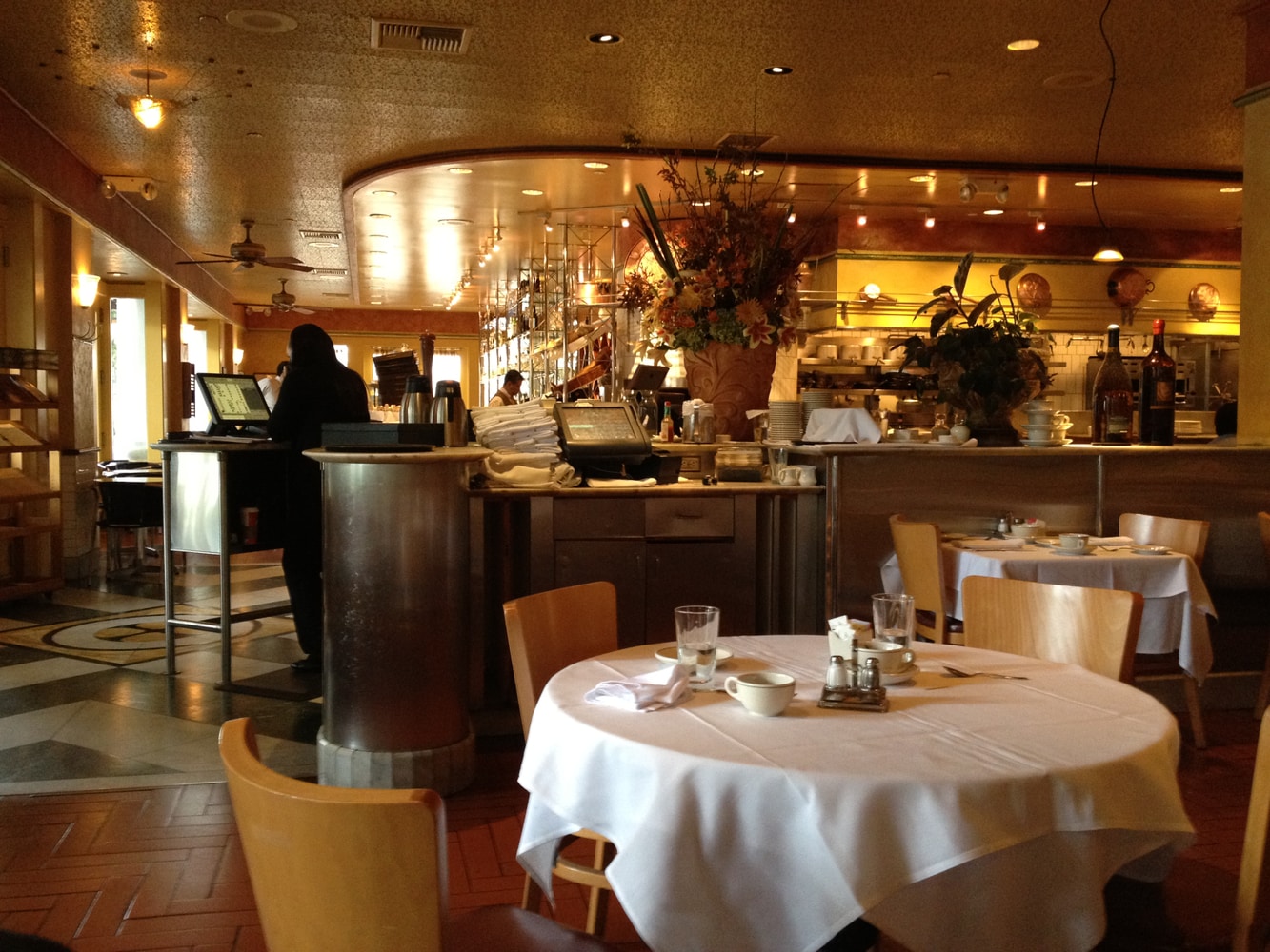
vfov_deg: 40.7
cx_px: 635
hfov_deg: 52.6
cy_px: 476
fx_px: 1284
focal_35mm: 35
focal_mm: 4.28
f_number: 2.4
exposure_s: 1/20
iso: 250
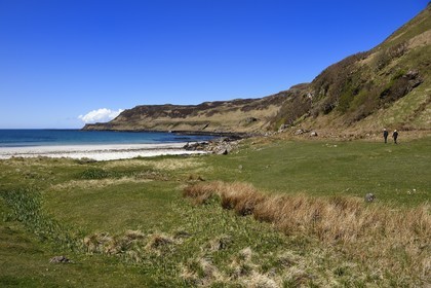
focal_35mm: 30
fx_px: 359
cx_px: 216
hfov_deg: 61.9
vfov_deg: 43.6
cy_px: 144
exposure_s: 1/400
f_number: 11
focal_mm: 30
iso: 200
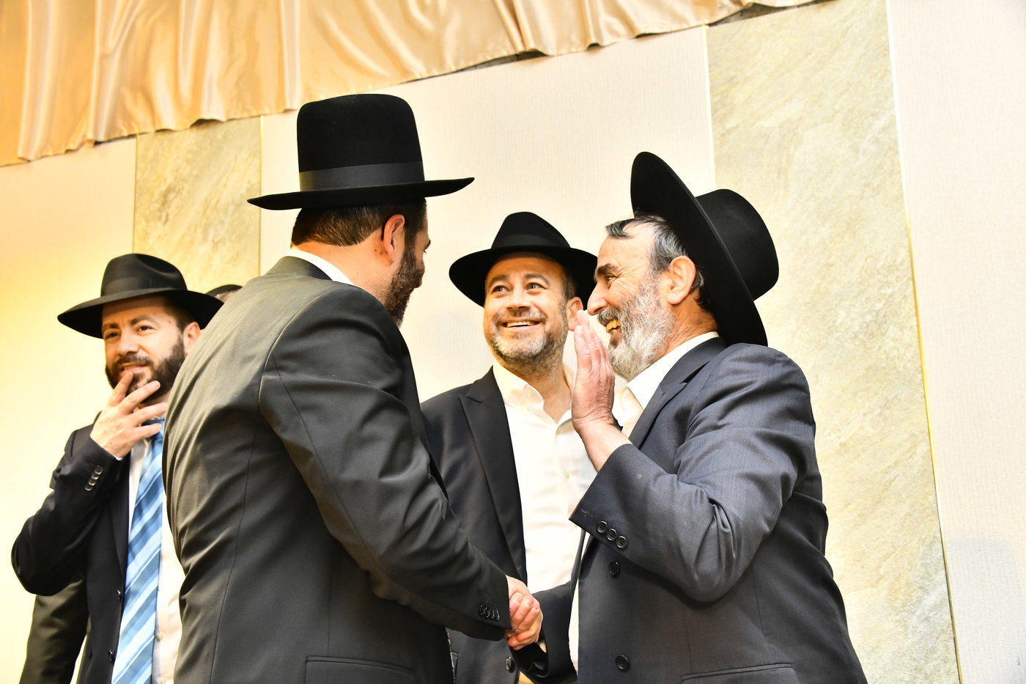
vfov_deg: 31.9
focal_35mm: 42
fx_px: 1197
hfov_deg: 46.4
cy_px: 342
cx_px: 513
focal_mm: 42
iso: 2500
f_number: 5.6
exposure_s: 1/160
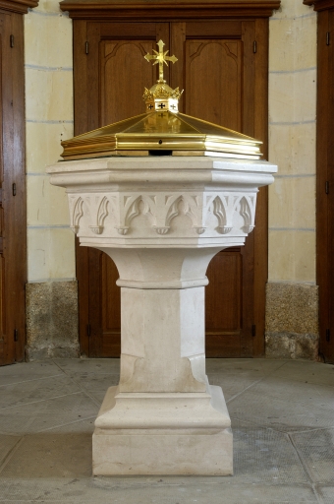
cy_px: 252
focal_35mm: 52
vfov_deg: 37.9
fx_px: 733
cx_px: 167
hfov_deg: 25.7
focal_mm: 35
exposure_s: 5
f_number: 16
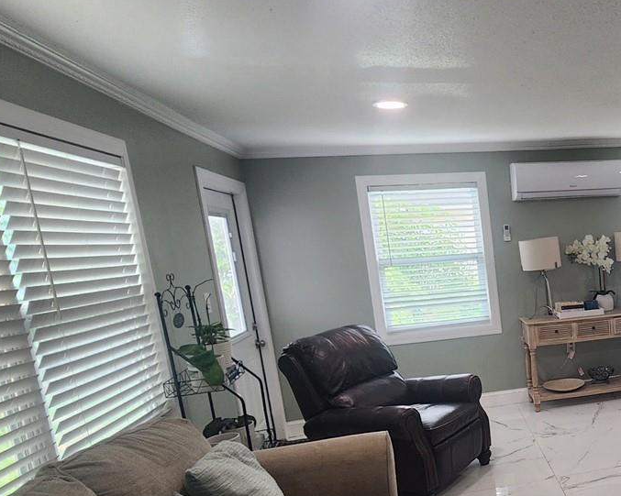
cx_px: 606
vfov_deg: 47.6
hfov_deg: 49.3
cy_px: 336
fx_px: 551
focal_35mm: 30
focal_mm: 2.2
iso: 125
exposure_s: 1/60
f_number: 2.2
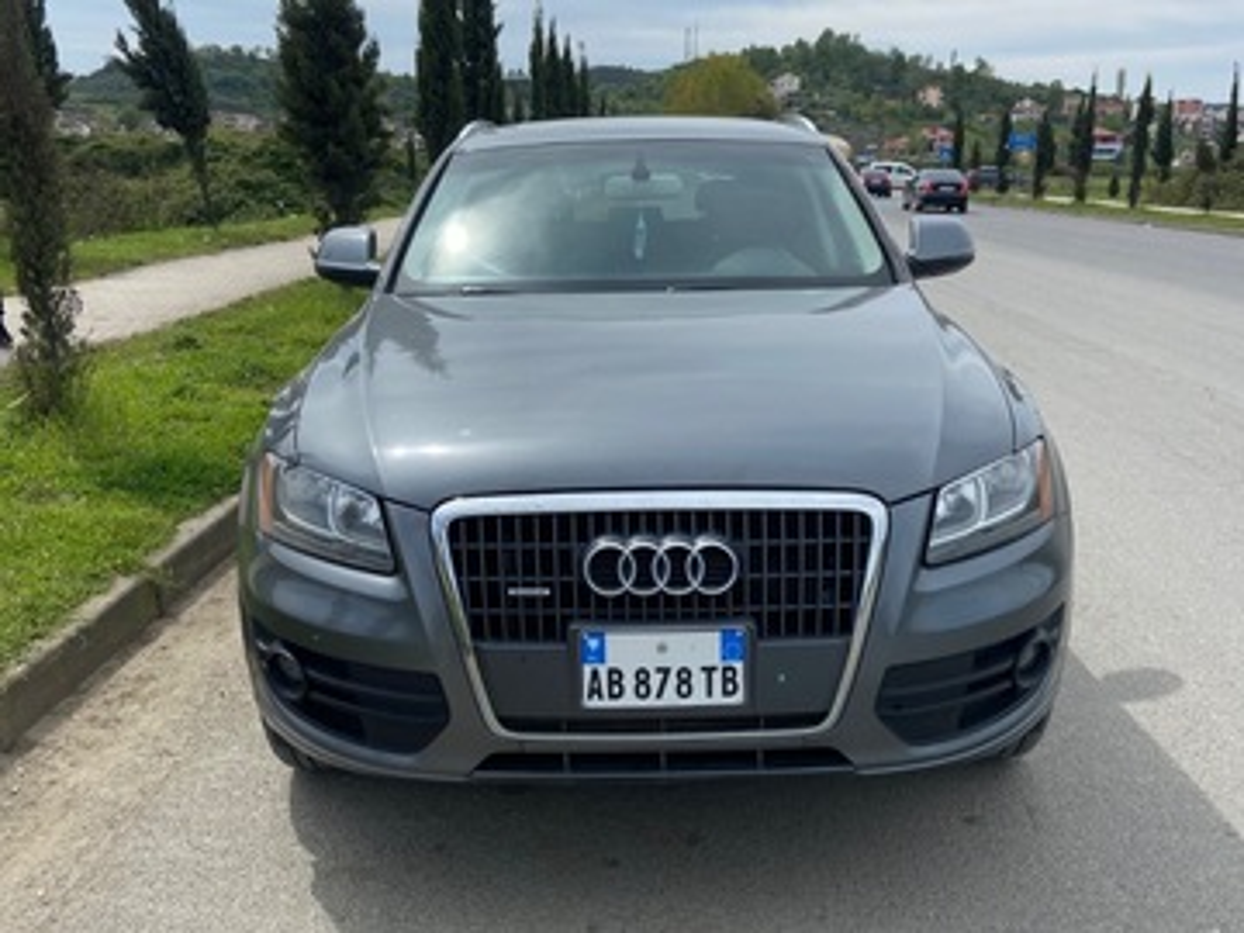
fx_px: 934
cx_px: 622
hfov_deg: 67.3
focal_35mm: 26
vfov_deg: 53.1
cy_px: 466
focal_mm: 4.25
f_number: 1.8
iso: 32
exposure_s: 1/3497
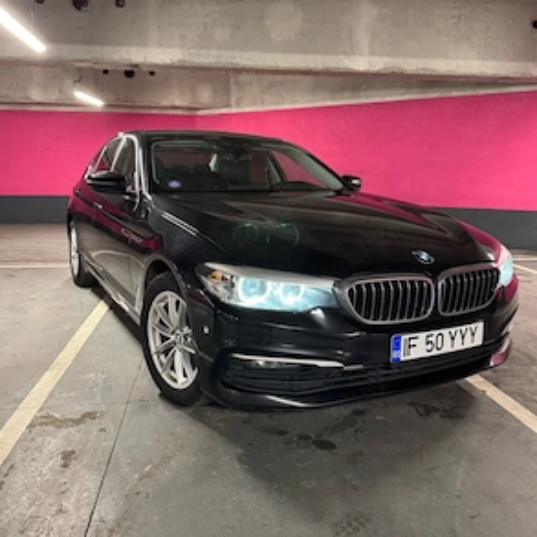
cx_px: 268
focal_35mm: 29
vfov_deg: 55.6
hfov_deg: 55.6
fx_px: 509
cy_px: 266
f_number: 1.78
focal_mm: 6.76
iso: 800
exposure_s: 1/49
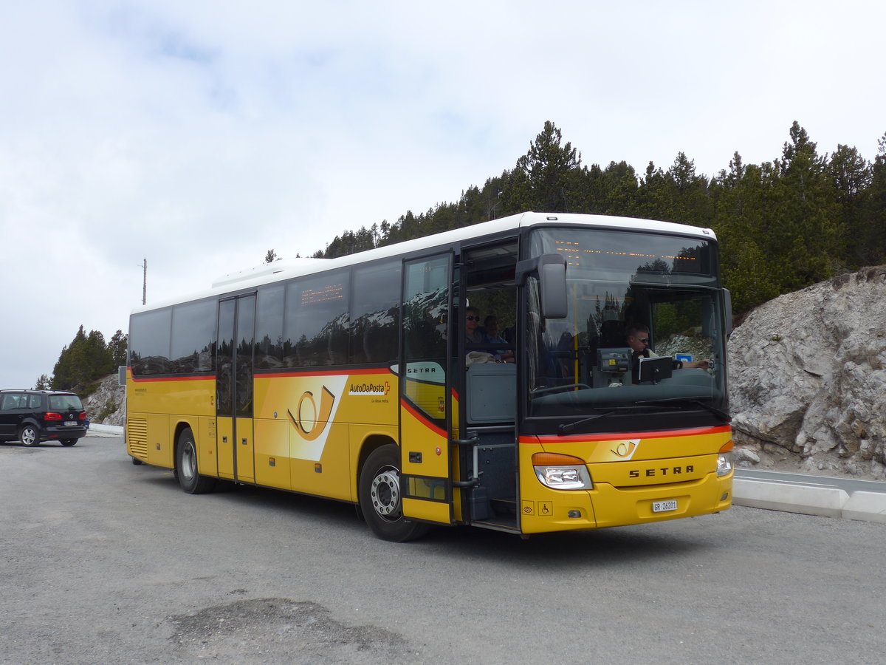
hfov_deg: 45.8
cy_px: 332
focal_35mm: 41
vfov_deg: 35.1
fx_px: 1049
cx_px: 443
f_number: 2.8
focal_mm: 8.4
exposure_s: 1/2000
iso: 80
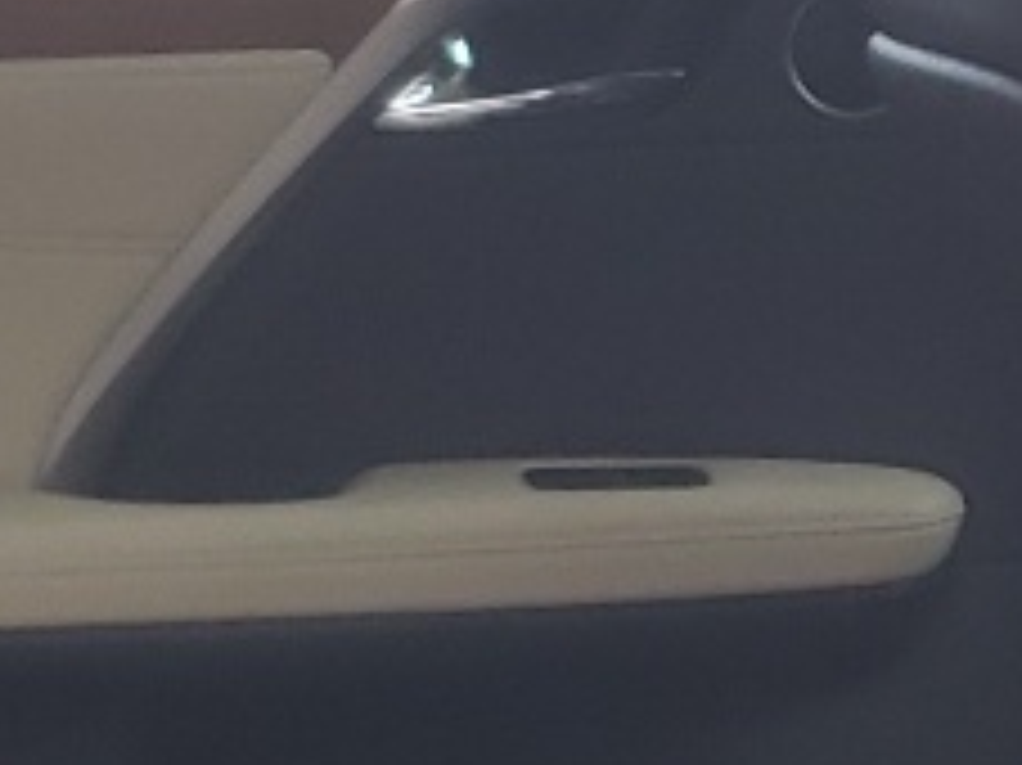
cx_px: 1004
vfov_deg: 8.0
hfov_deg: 10.7
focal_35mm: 183
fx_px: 5400
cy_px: 1008
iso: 59
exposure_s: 1/100
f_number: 1.5
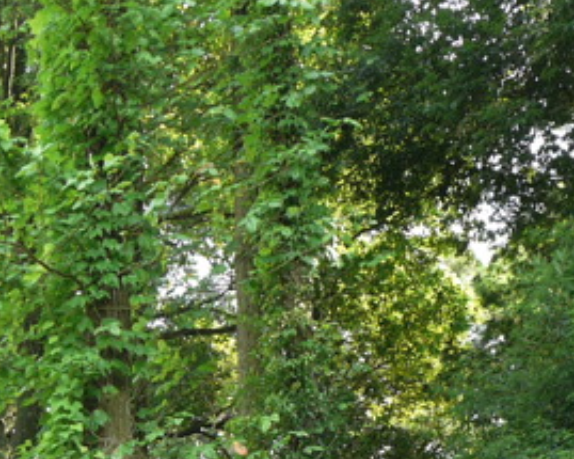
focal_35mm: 104
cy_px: 564
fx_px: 1766
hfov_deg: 18.5
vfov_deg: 14.3
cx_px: 307
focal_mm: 14
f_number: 3.2
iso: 100
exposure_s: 1/80
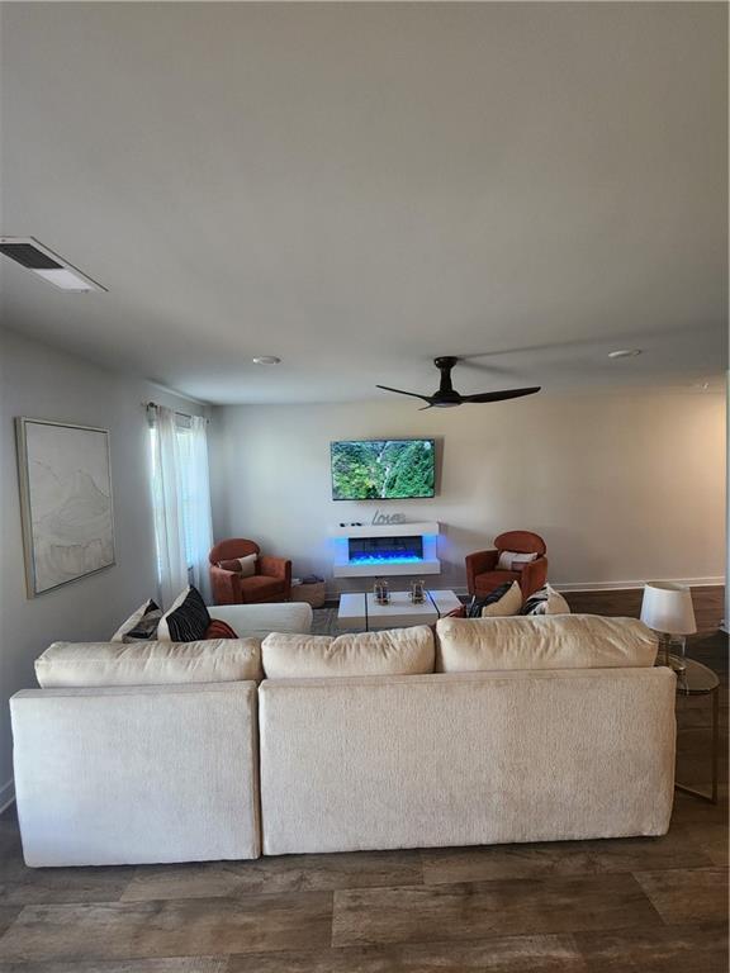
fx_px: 366
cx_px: 365
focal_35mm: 13
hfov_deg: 89.9
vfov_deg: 106.2
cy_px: 486
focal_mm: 2.2
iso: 250
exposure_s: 1/60
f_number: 2.2
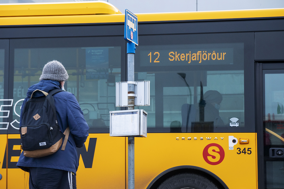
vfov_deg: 13.0
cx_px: 142
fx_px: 828
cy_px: 94
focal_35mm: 105
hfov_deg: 19.5
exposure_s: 1/125
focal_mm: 70
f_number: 5.6
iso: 1600
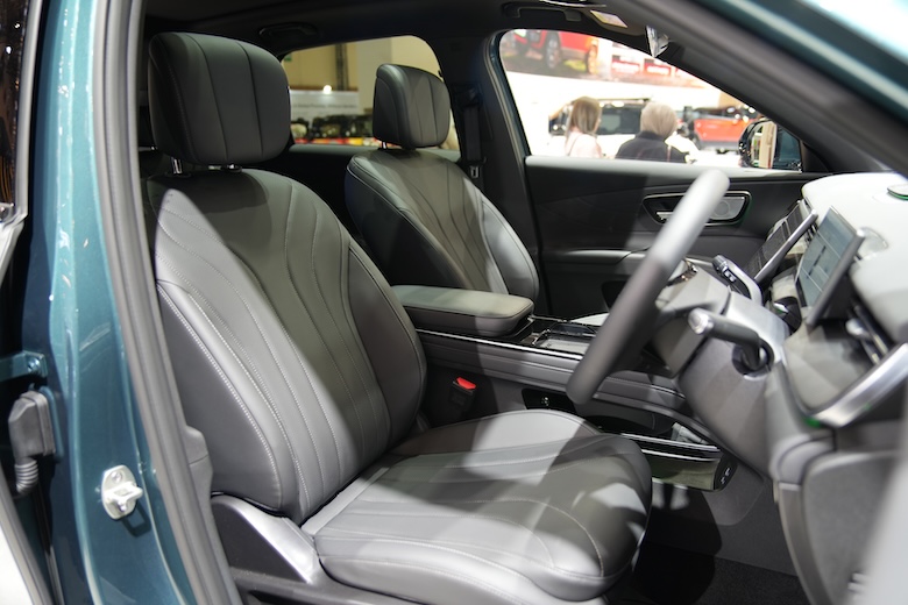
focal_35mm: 24
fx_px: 605
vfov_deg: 53.1
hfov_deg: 73.7
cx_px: 454
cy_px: 302
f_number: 2.8
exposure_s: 1/50
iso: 640
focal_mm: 24
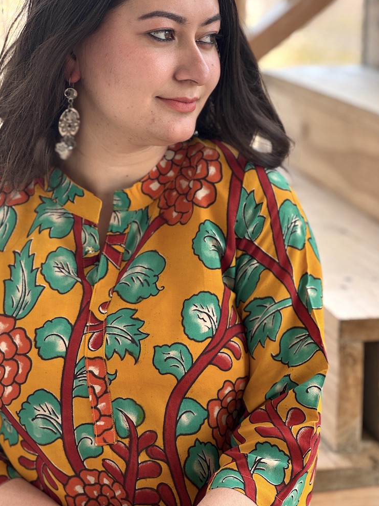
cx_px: 191
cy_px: 253
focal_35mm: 78
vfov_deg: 25.0
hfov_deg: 18.9
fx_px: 1139
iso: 50
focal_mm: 9
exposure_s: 1/99
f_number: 2.8
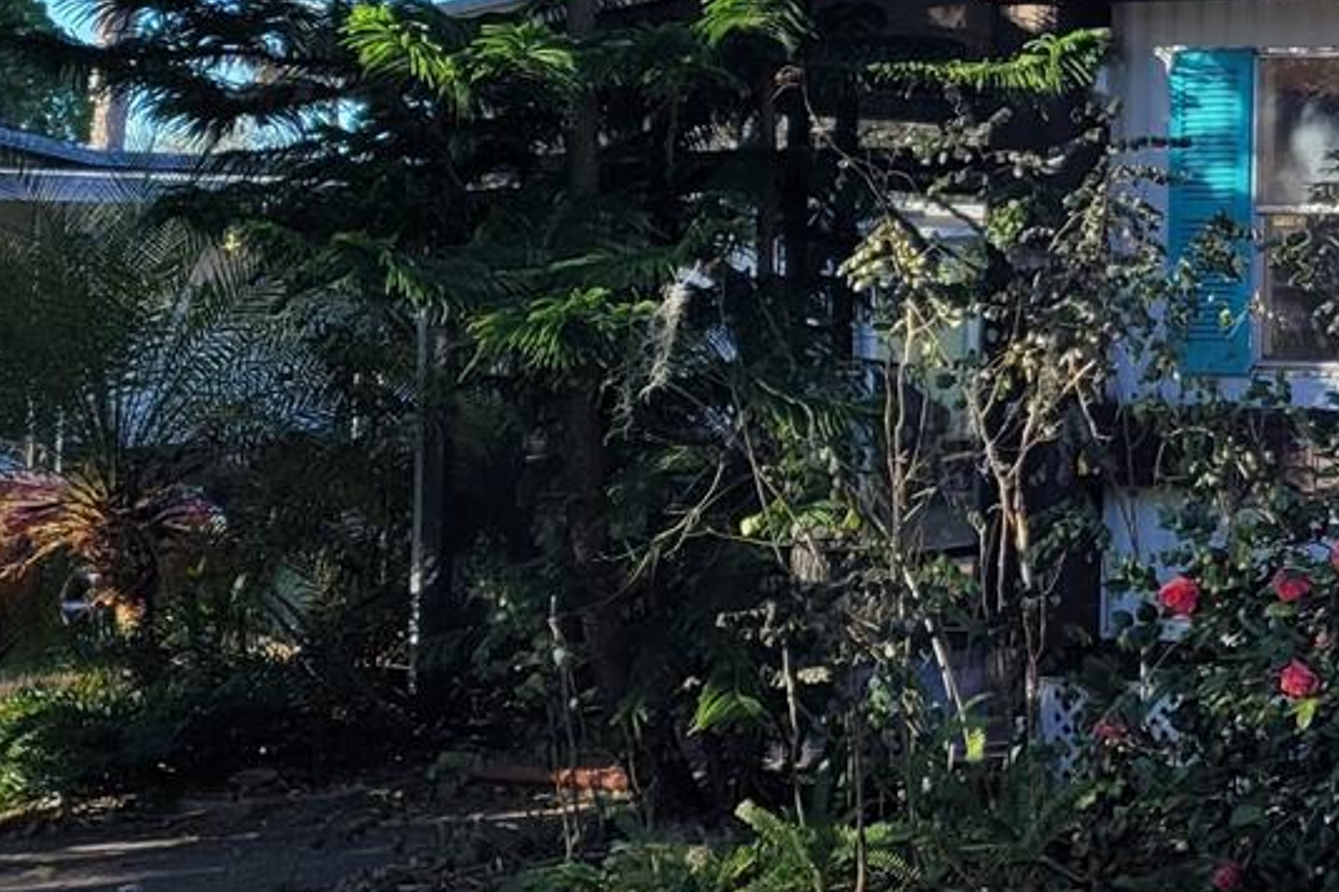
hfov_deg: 21.6
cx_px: 1911
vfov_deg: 16.7
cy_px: 185
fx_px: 3013
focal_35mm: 81
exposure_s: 1/829
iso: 40
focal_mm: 5.4
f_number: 1.8
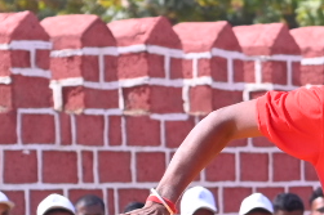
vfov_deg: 3.9
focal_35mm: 355
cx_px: 390
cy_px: 266
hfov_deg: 5.8
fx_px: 3193
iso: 320
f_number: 4
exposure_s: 1/1600
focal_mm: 55
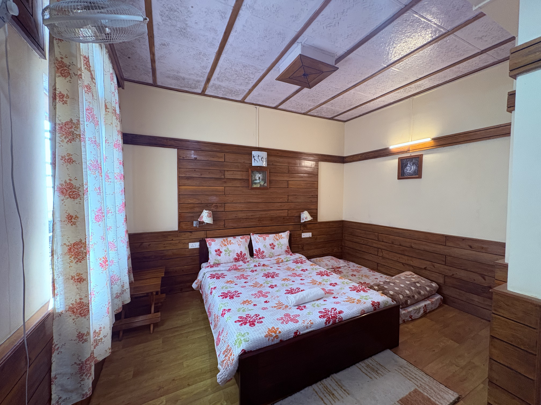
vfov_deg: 85.7
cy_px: 202
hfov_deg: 102.1
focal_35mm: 14
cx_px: 270
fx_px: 219
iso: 250
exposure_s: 1/50
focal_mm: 2.22
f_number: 2.2
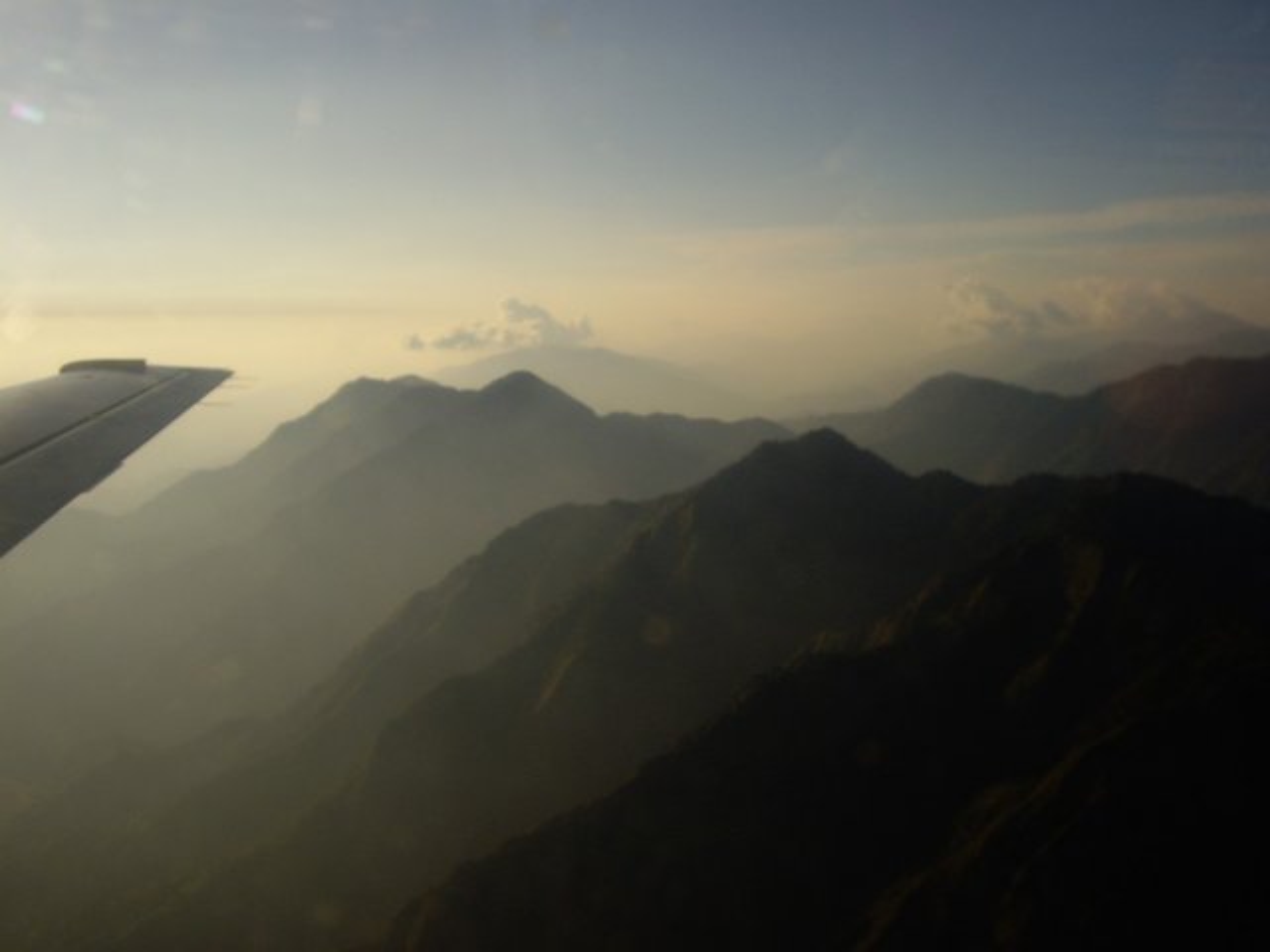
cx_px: 635
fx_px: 1394
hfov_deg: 49.0
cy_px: 476
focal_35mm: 38
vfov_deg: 37.7
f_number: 4.3
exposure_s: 1/250
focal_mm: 6.2
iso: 50
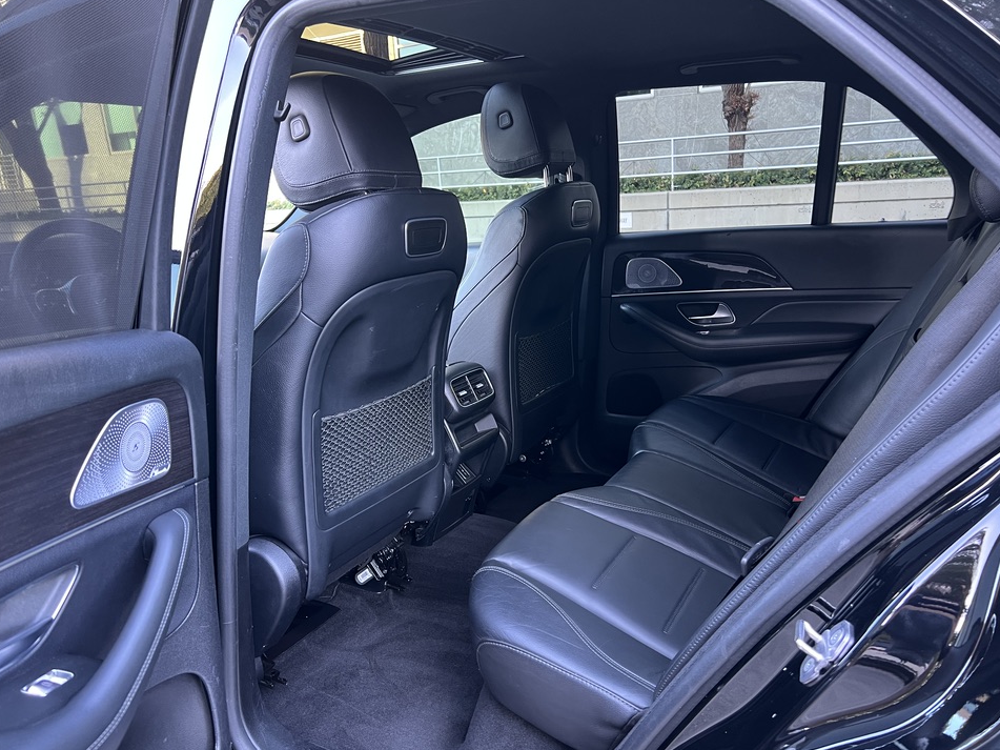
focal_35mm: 28
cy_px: 398
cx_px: 497
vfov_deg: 49.7
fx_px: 809
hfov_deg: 63.5
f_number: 1.5
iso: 200
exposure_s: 1/60
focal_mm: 5.7
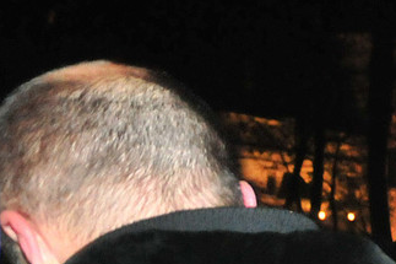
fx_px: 1176
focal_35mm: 107
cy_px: 341
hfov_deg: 15.0
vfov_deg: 12.4
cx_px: 823
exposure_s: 1/25
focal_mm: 16
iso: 1600
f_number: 3.5
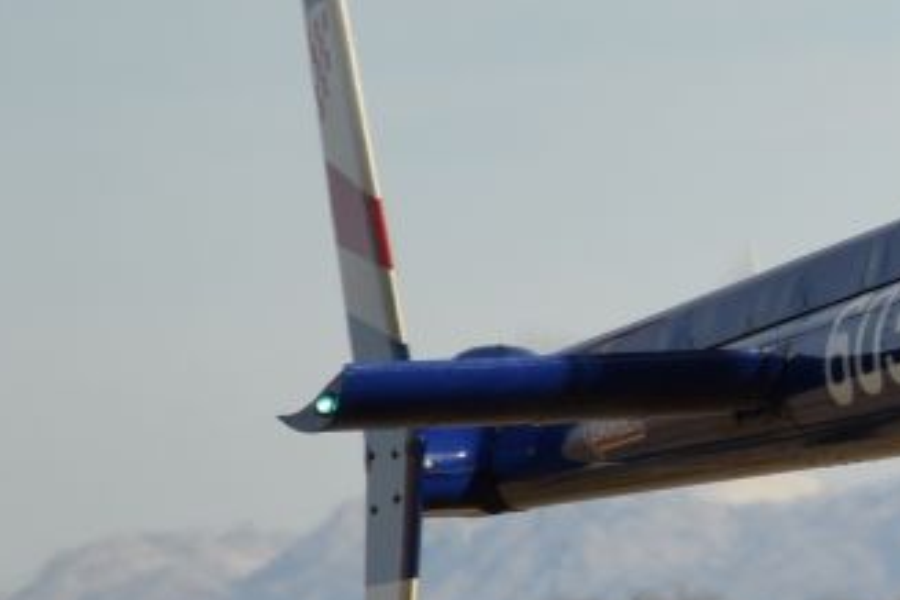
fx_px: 19260
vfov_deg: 1.8
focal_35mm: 770
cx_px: 1817
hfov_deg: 2.7
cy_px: -54
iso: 100
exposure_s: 1/640
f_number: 6.3
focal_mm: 105
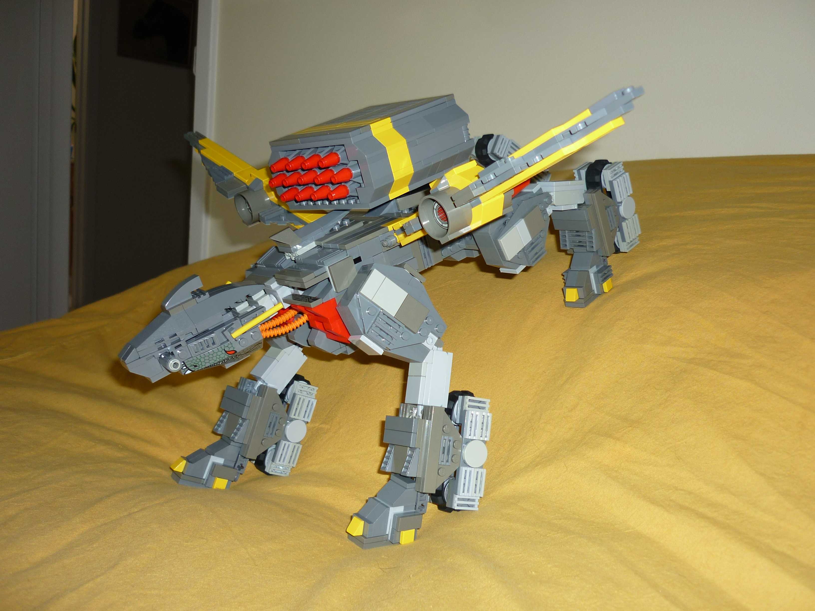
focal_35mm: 33
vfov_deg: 42.9
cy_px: 306
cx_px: 408
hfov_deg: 55.4
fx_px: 777
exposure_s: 1/30
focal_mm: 5.5
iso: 100
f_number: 2.8
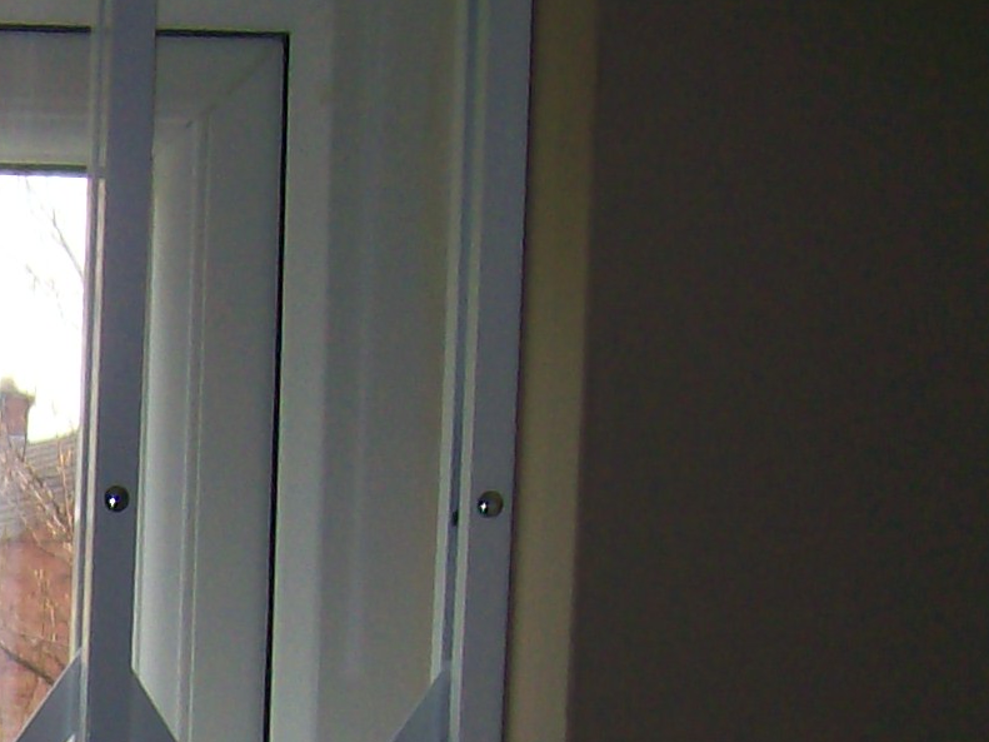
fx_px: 3885
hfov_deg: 13.2
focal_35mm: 136
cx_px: -734
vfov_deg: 10.3
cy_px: 1330
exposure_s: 1/228
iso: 80
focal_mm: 5.8
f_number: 2.8
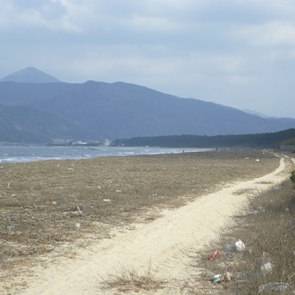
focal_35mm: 84
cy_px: 149
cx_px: 159
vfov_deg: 20.6
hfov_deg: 20.6
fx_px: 810
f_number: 5
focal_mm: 12.5
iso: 100
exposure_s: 1/250
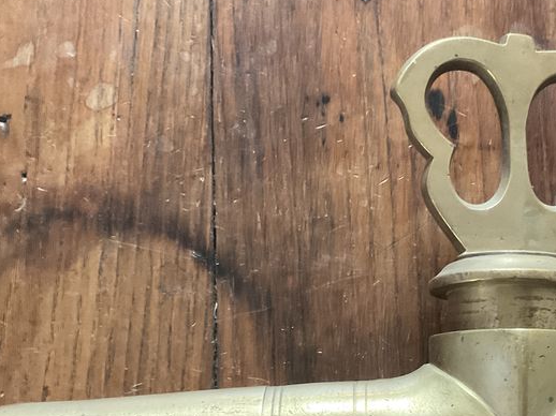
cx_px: 429
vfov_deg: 25.6
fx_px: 899
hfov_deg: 33.5
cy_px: 335
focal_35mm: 56
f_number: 1.8
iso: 320
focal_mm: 3
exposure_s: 1/31
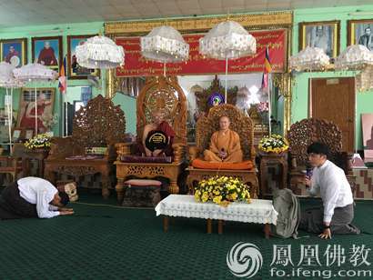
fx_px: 313
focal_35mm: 29
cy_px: 140
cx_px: 186
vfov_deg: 48.3
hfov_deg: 61.6
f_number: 2.2
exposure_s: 1/33
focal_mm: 4.15
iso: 125
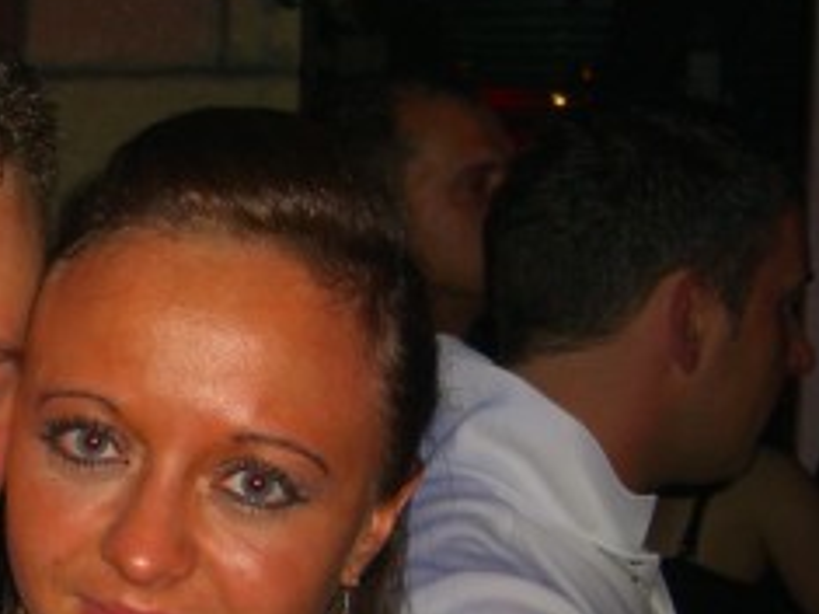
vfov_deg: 15.1
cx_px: -80
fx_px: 2294
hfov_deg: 19.4
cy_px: 513
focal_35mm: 97
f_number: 2.8
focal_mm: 7.9
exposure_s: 1/60
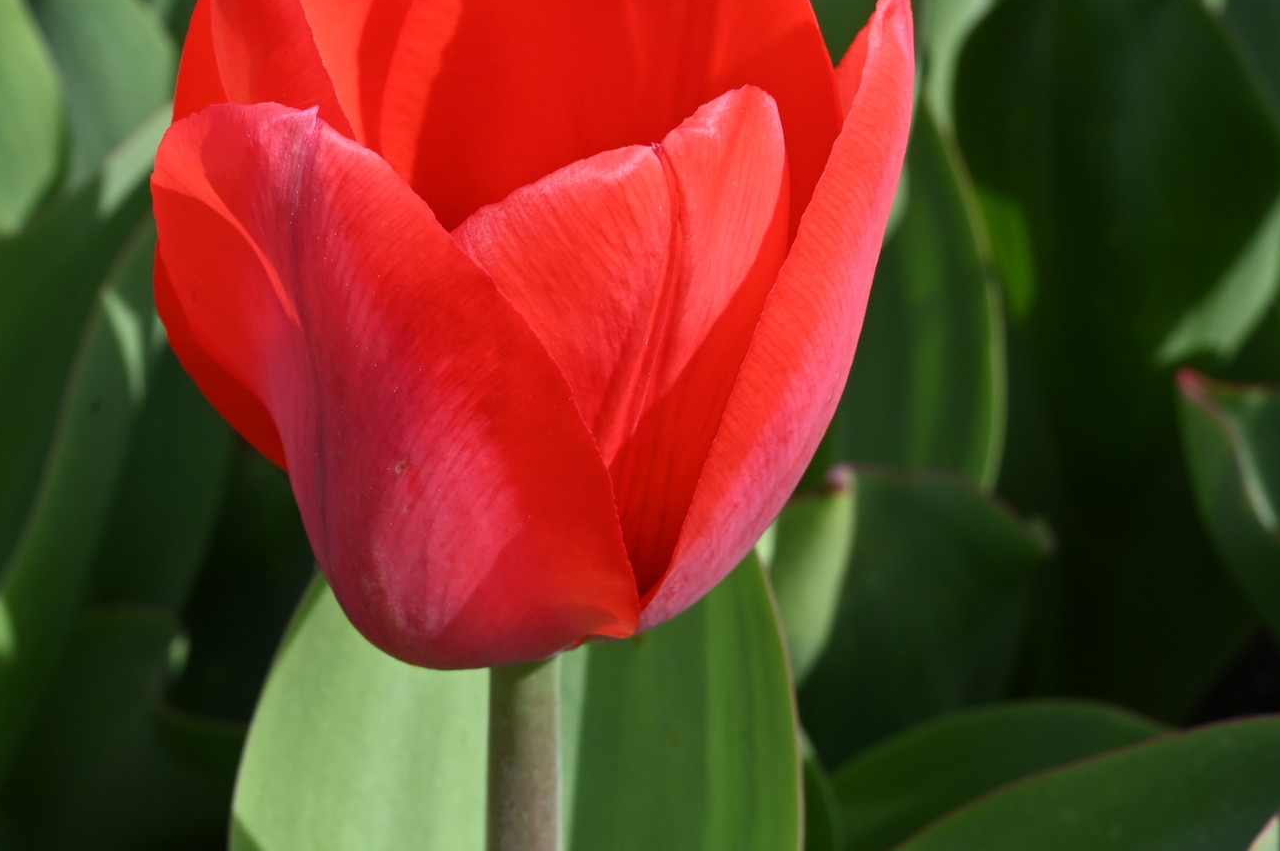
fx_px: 2771
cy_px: 266
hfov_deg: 26.0
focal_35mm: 78
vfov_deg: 17.4
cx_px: 538
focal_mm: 52
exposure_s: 1/60
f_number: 16
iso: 160
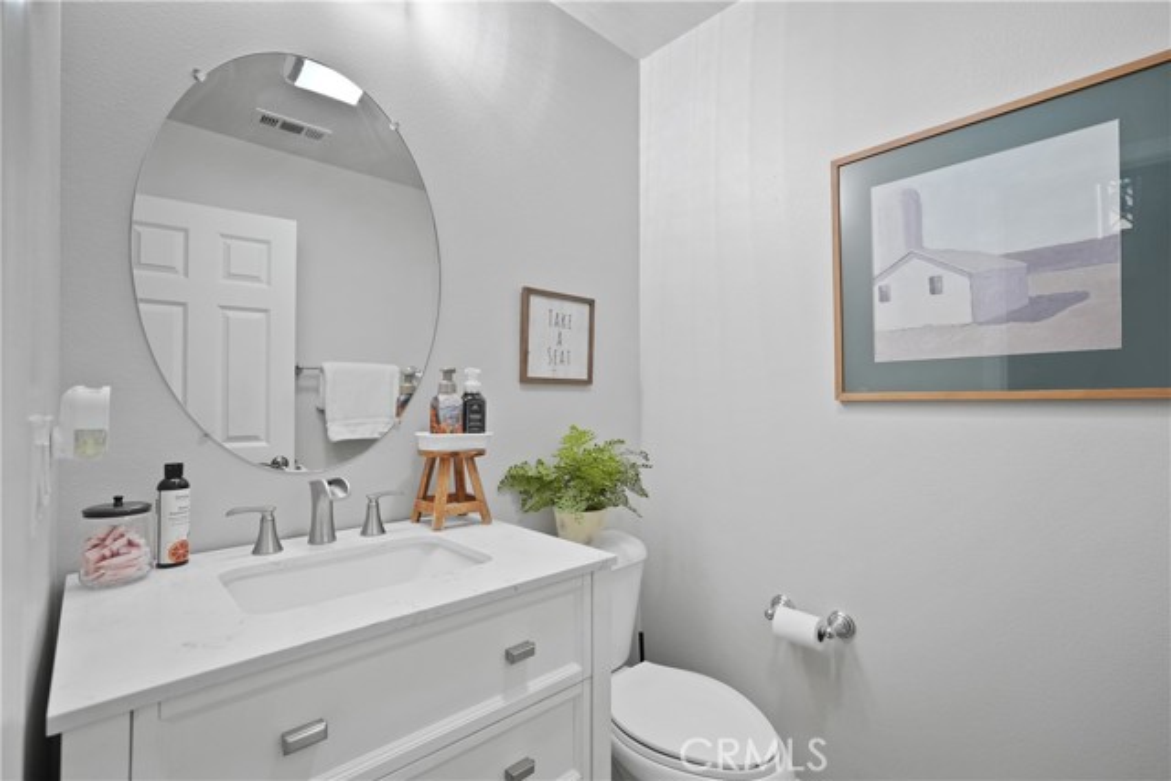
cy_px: 390
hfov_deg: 96.7
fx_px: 521
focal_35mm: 16
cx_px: 586
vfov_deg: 73.8
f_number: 4
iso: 1000
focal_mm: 16
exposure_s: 1/15
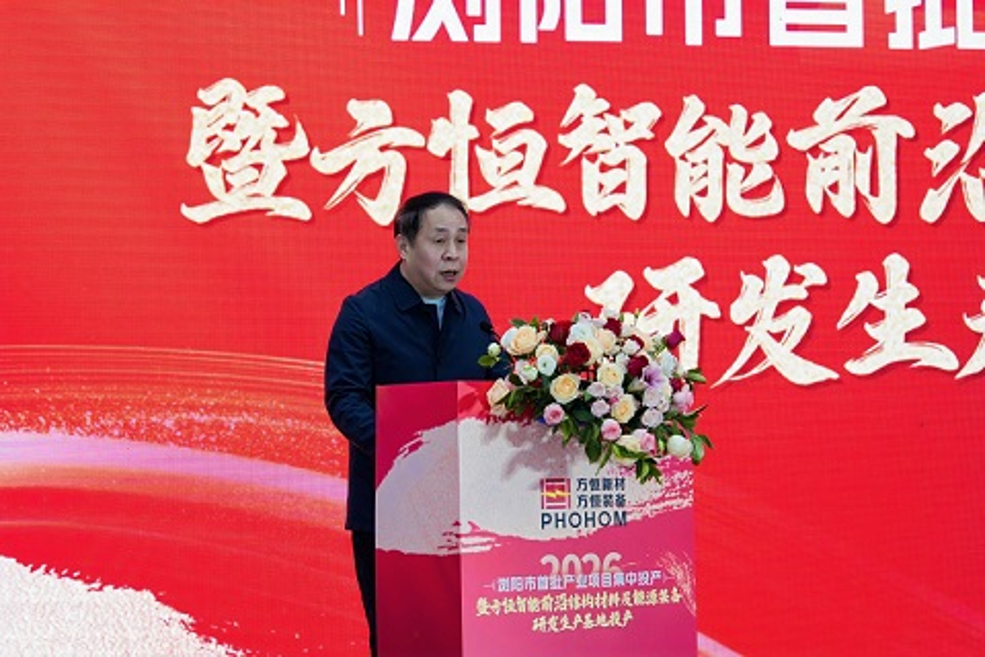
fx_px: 2873
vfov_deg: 13.0
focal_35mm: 105
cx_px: 492
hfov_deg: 19.5
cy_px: 328
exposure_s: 1/200
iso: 500
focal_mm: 70
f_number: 2.8
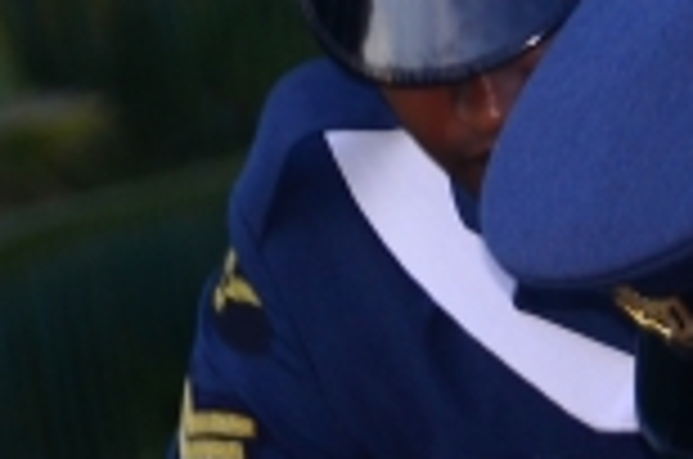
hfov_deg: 2.2
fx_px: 17736
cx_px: 940
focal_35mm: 923
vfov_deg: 1.5
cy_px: 632
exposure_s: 1/60
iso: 400
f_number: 6.3
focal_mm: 135
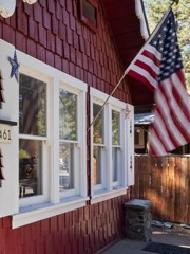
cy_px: 150
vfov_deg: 45.6
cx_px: -78
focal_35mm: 41
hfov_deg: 27.2
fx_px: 300
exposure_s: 1/1.25
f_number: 22
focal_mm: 16
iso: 40
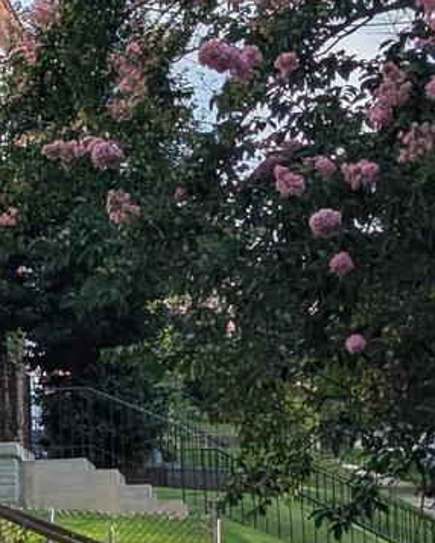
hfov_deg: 8.0
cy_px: 506
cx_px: -196
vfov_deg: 10.2
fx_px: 3039
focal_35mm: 189
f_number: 1.85
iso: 47
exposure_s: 1/1898
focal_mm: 6.81
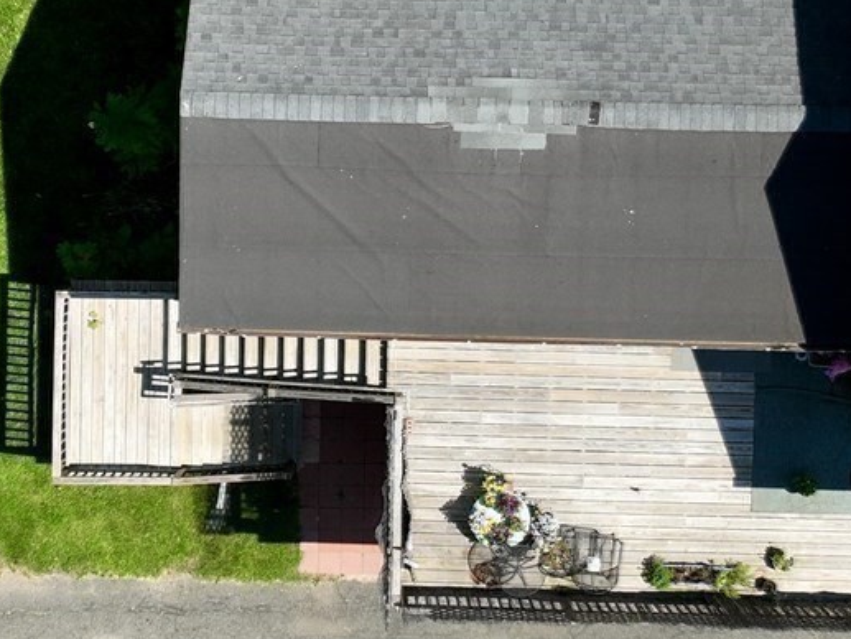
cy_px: 204
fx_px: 2336
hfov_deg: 20.6
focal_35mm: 95
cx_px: 332
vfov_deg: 15.5
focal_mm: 12.29
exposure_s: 1/2000
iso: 120
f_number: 2.8
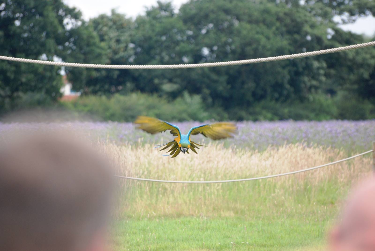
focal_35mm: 330
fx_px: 3442
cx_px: 188
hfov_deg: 6.2
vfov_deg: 4.2
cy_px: 126
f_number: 5.3
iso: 320
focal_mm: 220
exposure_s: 1/500
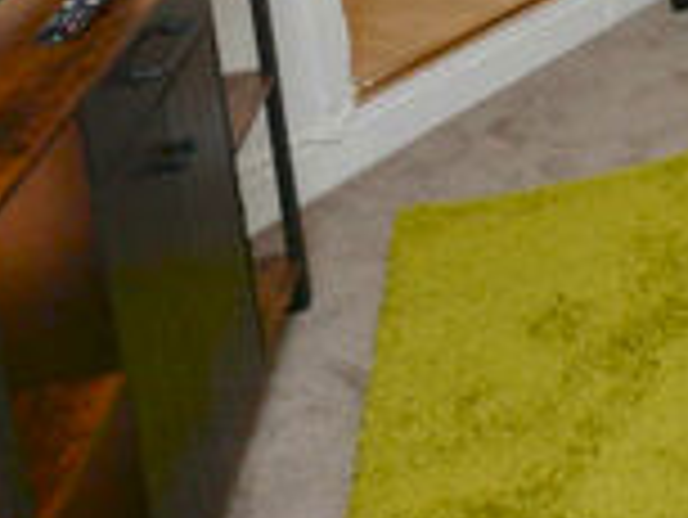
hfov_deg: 22.2
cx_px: 1124
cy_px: -349
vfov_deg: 18.5
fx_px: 1313
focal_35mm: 66
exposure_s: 1/160
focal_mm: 10
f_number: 4.5
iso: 400
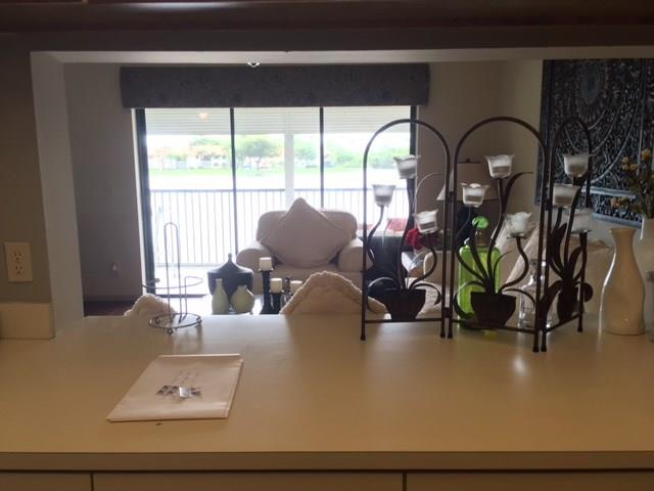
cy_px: 246
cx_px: 327
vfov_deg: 48.2
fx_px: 548
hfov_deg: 61.7
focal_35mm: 29
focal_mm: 4.15
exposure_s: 1/30
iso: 50
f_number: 2.2
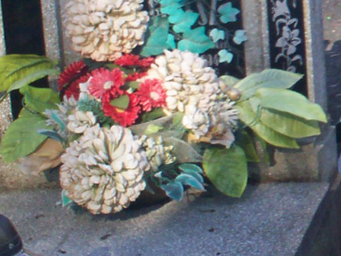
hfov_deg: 11.8
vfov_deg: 9.5
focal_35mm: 155
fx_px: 1528
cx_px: 614
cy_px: -36
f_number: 4.5
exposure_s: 1/180
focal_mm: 6
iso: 100
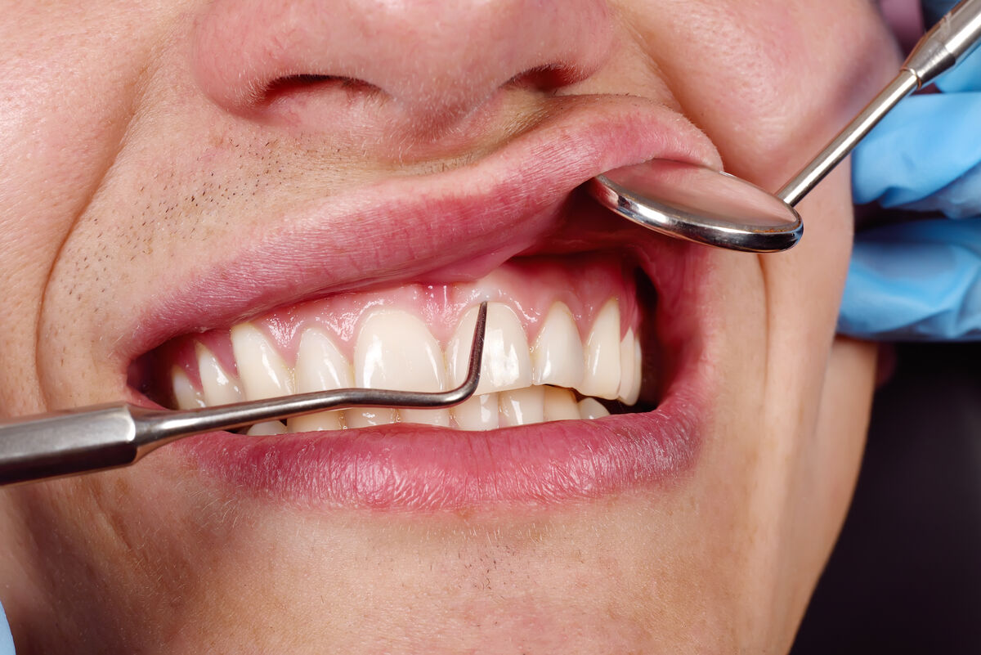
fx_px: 1363
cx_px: 490
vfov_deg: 27.0
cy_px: 328
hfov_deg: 39.6
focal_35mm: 50
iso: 100
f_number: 13
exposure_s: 1/160
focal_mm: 50
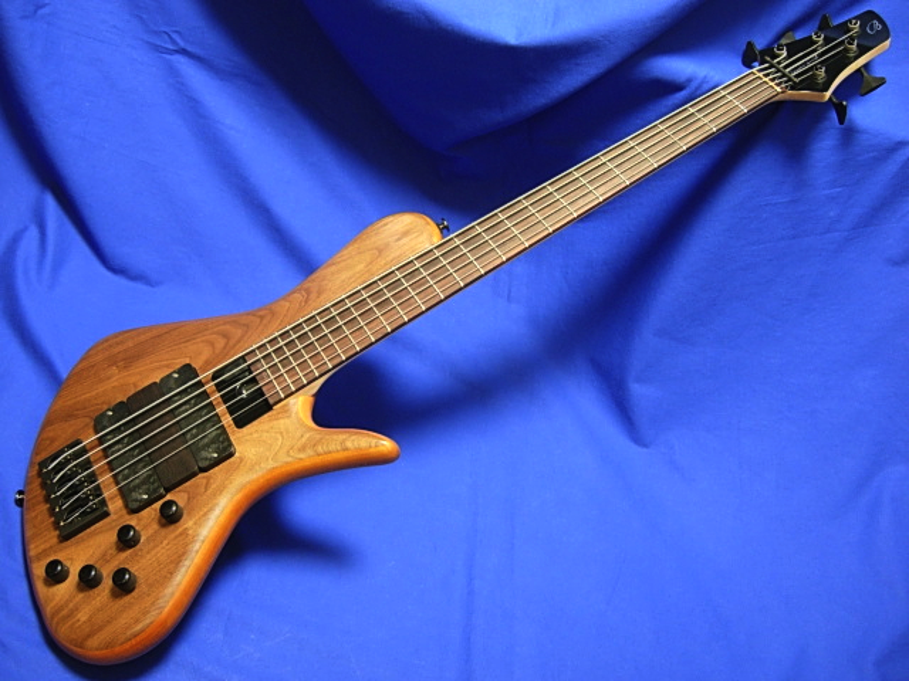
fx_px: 945
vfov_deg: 39.7
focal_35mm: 36
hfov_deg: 51.4
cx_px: 454
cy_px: 340
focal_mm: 7.5
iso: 154
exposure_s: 1/4
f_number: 2.7
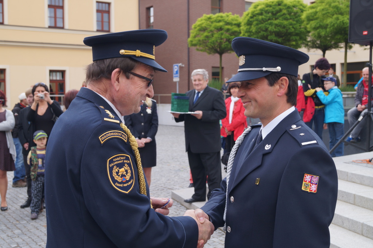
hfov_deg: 46.5
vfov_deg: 31.8
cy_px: 124
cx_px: 186
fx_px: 435
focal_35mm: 42
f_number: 6.3
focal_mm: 28
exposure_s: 1/125
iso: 100
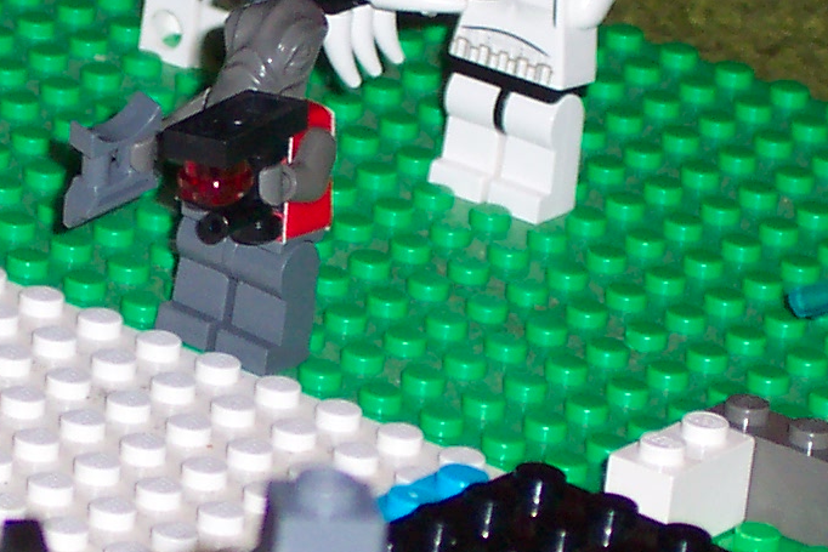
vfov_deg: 3.8
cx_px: -86
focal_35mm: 361
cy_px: 347
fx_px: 8304
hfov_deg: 5.7
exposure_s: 1/90
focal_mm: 24
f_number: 4.8
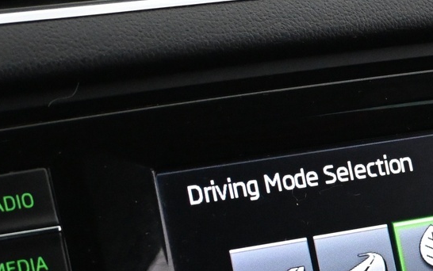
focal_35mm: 143
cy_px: 288
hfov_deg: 14.5
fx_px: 1686
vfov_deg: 9.1
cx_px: 367
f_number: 5
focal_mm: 31.5
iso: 5000
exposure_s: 1/60
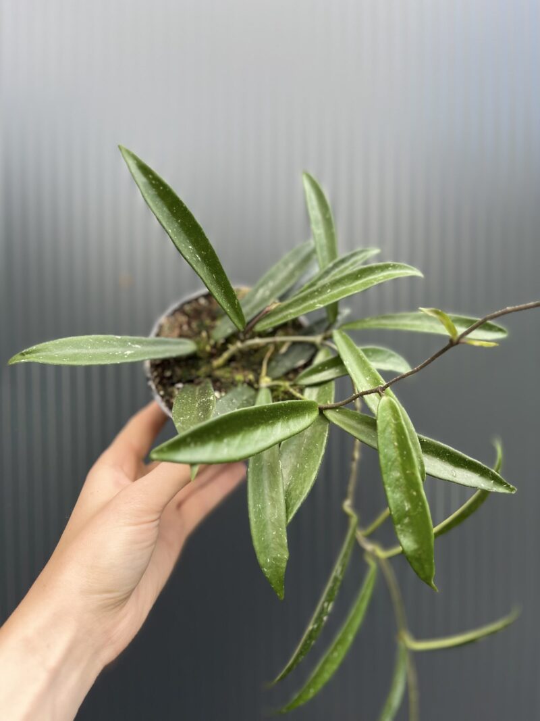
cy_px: 360
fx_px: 541
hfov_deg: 53.1
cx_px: 270
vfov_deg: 67.3
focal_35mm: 26
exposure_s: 1/122
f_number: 1.6
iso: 40
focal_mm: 5.1
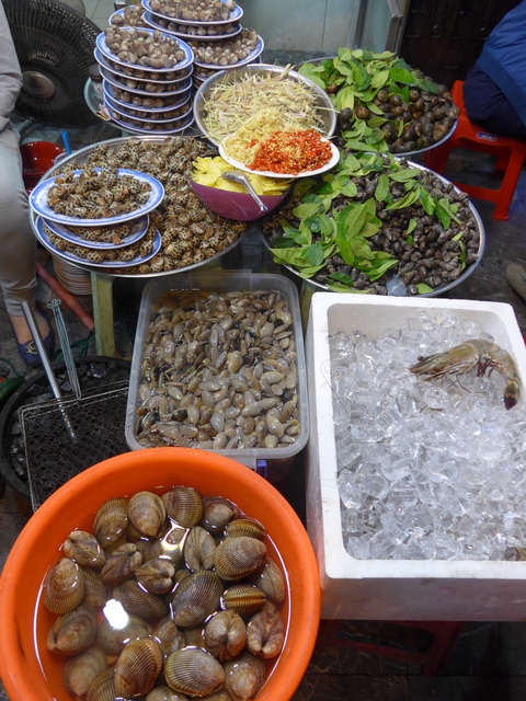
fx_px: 588
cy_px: 350
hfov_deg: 48.2
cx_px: 263
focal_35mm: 29
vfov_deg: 61.7
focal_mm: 6
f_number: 2
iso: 250
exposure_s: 1/60
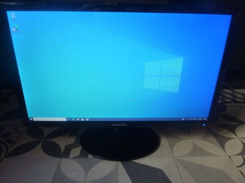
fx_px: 177
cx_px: 122
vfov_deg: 54.9
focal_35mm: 25
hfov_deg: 69.4
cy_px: 92
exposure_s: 1/30
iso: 200
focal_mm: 4.1
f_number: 3.3
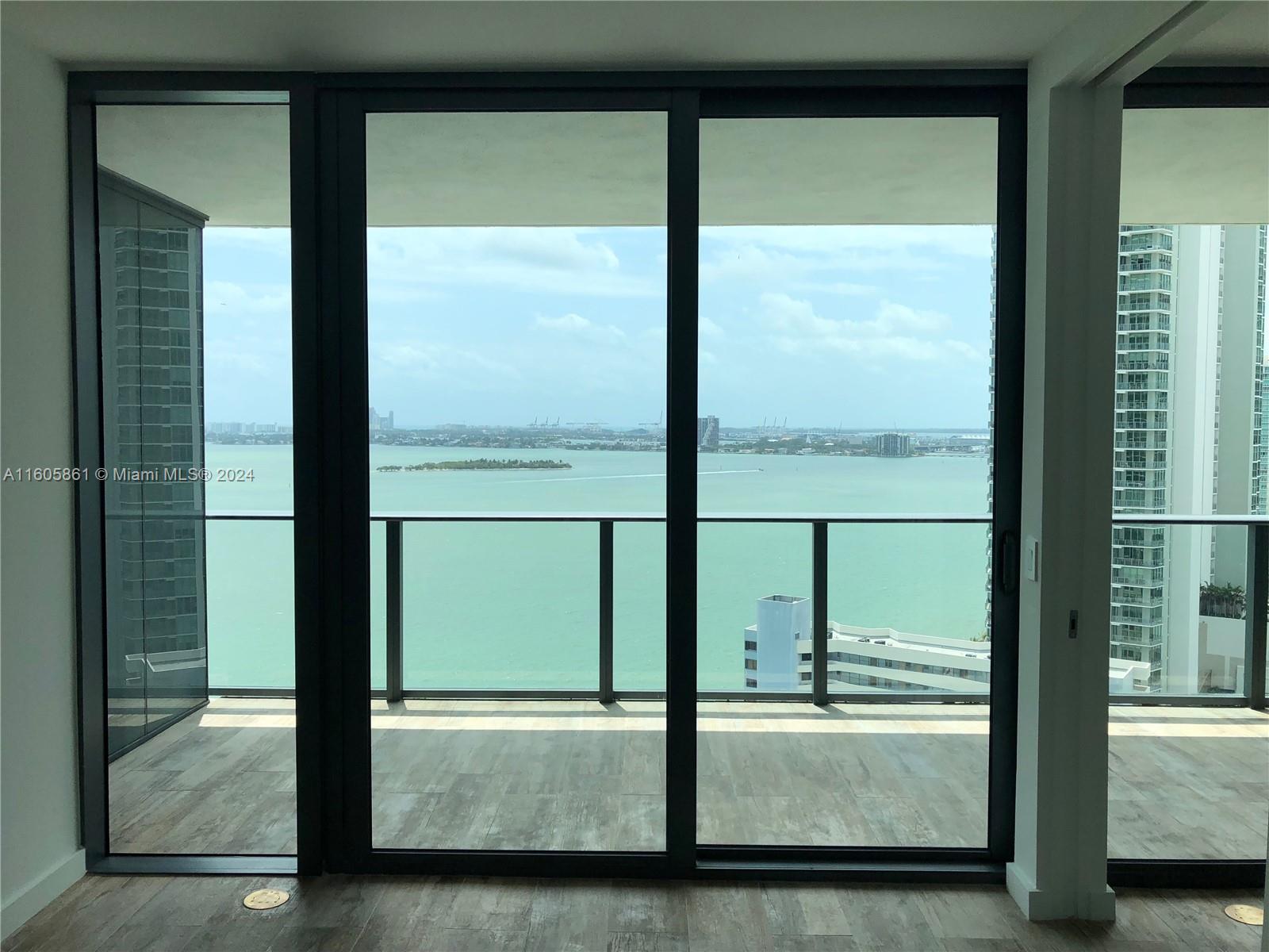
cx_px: 634
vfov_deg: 49.7
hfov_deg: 63.4
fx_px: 1026
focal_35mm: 28
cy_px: 476
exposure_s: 1/2088
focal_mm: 3.99
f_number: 1.8
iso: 20
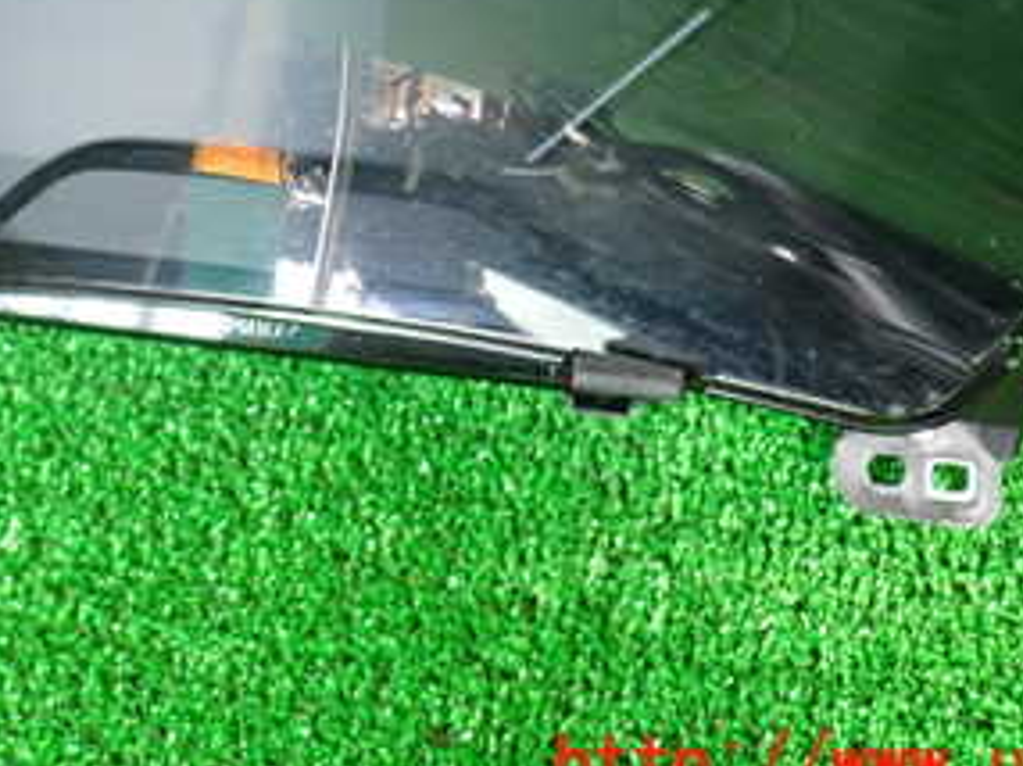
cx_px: 290
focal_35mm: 63
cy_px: 7
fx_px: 1860
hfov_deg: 30.4
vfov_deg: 22.4
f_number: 2.3
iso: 250
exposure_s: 1/40
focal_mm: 5.4
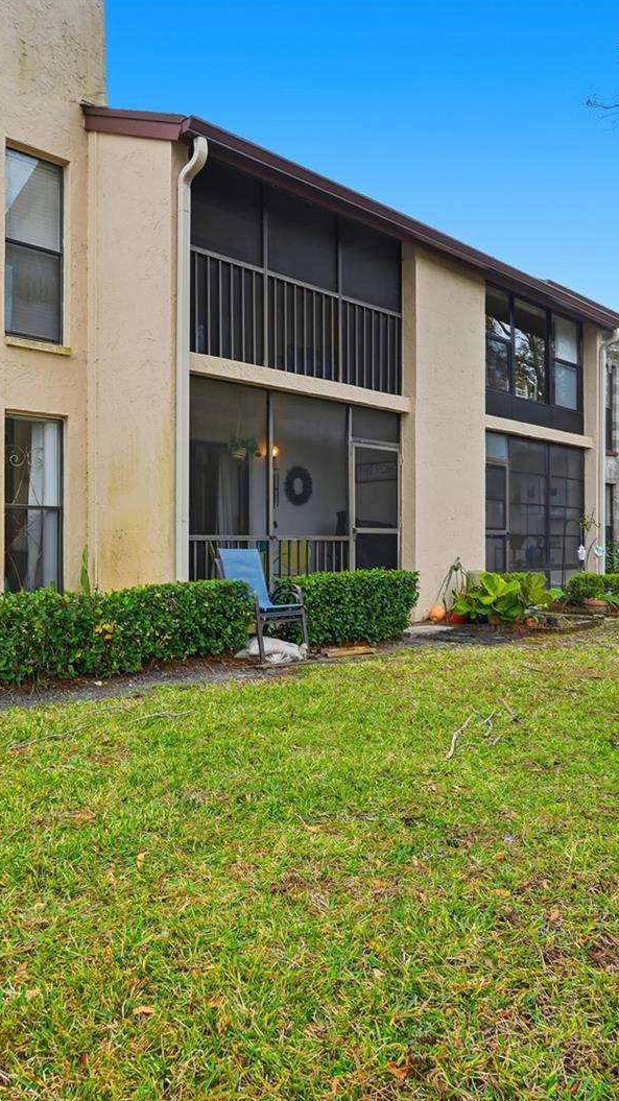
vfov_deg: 68.3
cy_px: 551
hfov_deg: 41.7
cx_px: 295
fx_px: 811
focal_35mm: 28
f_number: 7.1
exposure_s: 1/2500
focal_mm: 17.5
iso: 400
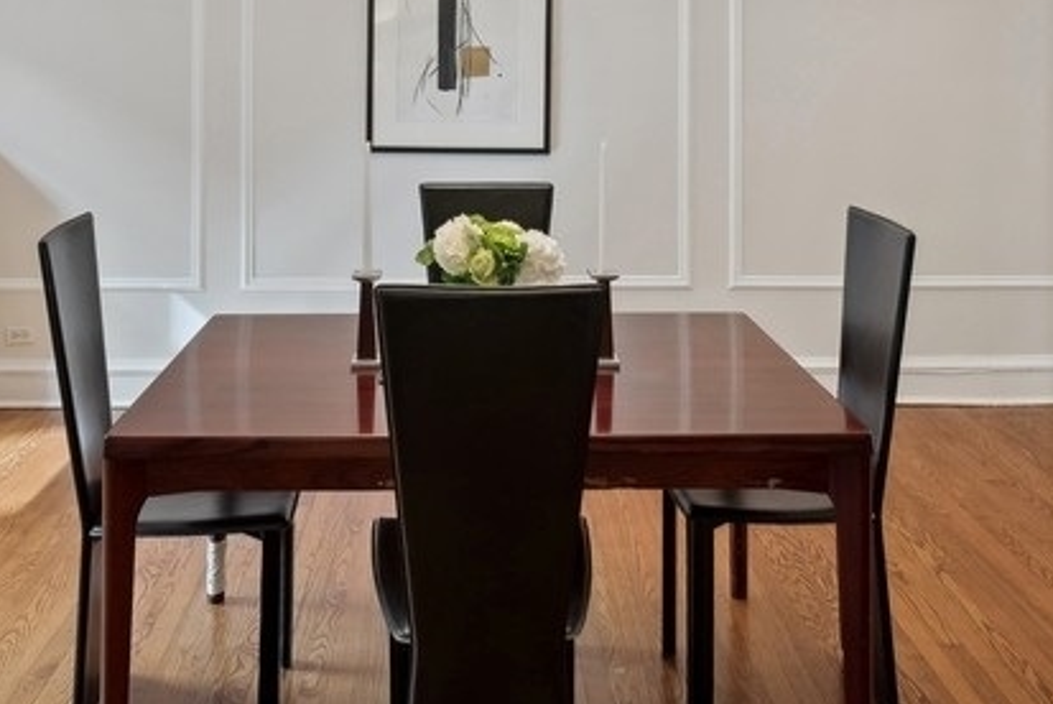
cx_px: 472
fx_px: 1083
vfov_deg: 34.6
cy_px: 112
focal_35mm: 37
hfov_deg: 51.8
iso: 2000
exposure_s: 1/10
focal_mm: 17
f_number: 8
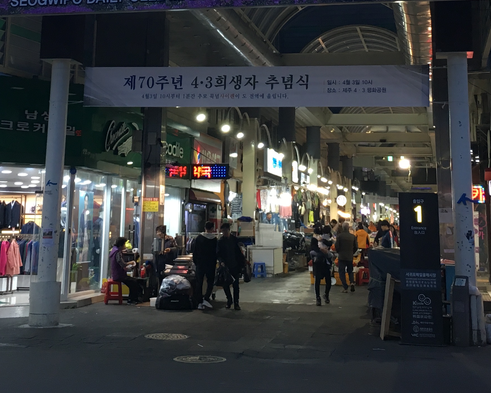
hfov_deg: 29.1
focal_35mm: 65
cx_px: 230
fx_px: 945
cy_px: -1
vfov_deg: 22.6
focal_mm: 4.15
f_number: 2.2
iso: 50
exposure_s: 1/30
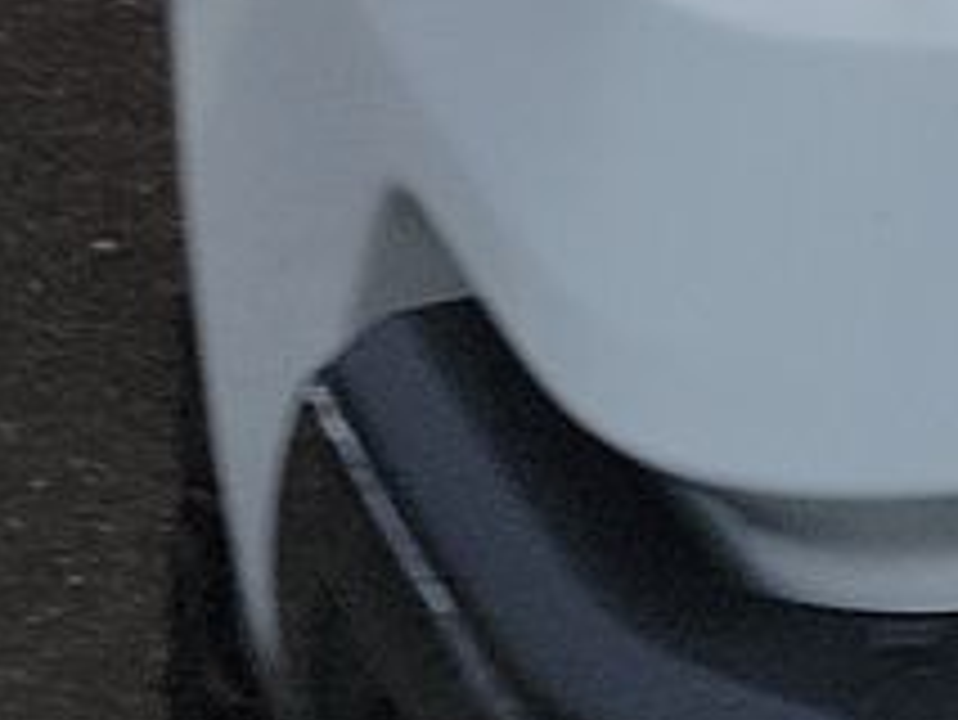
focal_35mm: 180
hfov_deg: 8.7
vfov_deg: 7.4
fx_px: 4984
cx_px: 3013
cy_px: -1300
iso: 96
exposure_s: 1/59
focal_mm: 6.7
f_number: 1.8
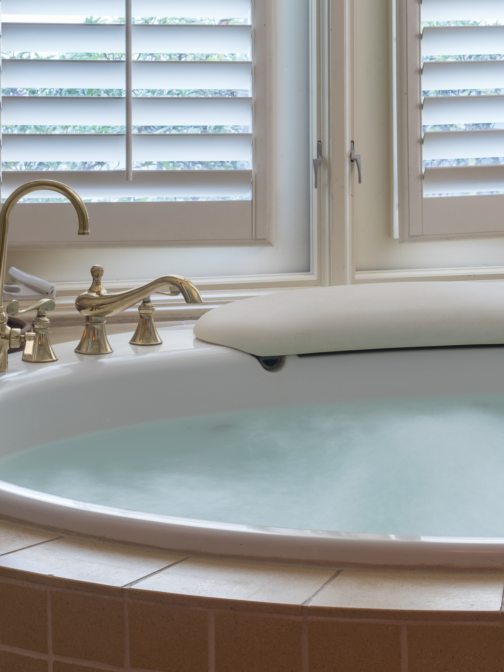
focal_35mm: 94
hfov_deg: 15.6
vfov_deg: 20.5
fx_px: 1825
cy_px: 72
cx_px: 430
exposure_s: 4
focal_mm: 33
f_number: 8
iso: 100
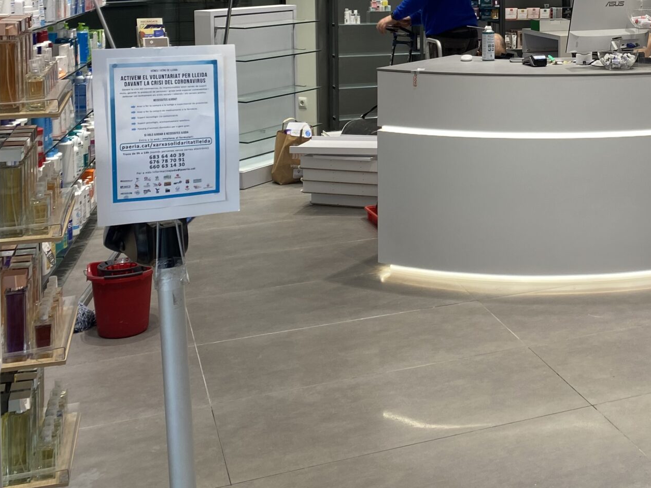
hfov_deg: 34.3
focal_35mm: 53
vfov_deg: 26.5
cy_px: 41
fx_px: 997
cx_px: 578
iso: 32
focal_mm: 4.25
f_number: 1.8
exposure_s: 1/121
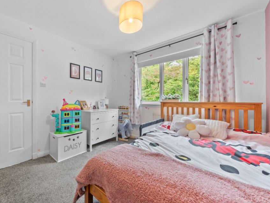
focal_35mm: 14
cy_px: 97
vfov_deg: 85.6
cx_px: 107
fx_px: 109
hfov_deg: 100.6
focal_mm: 12
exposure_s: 3.2
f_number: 18
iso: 640
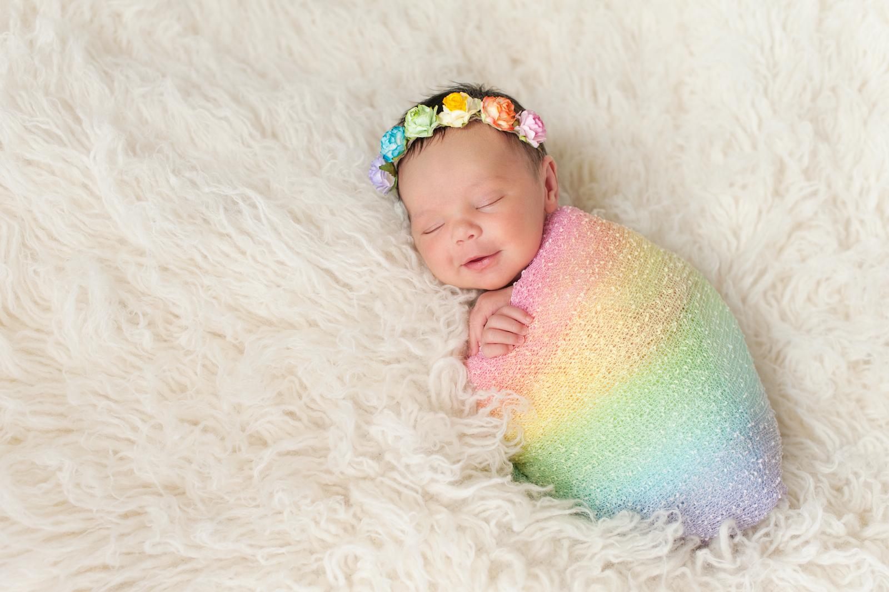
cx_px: 444
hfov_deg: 39.6
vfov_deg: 27.0
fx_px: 1234
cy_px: 296
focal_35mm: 50
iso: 400
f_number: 3.5
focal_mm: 50
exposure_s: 1/200
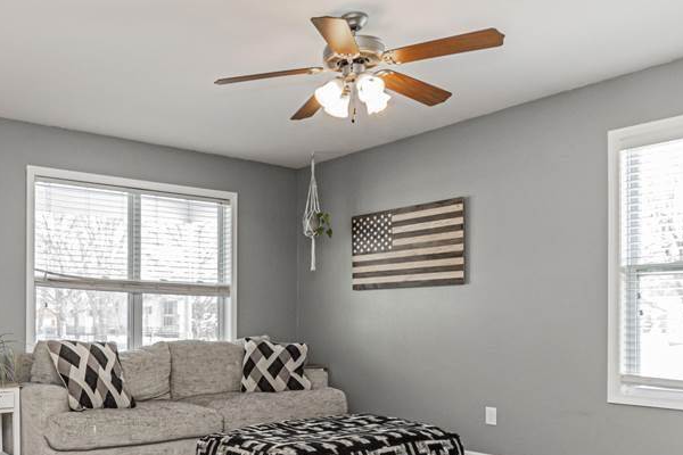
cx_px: 159
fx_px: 607
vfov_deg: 40.4
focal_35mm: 32
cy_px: 320
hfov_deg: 55.5
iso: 640
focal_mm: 10
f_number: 10
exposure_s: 1/60
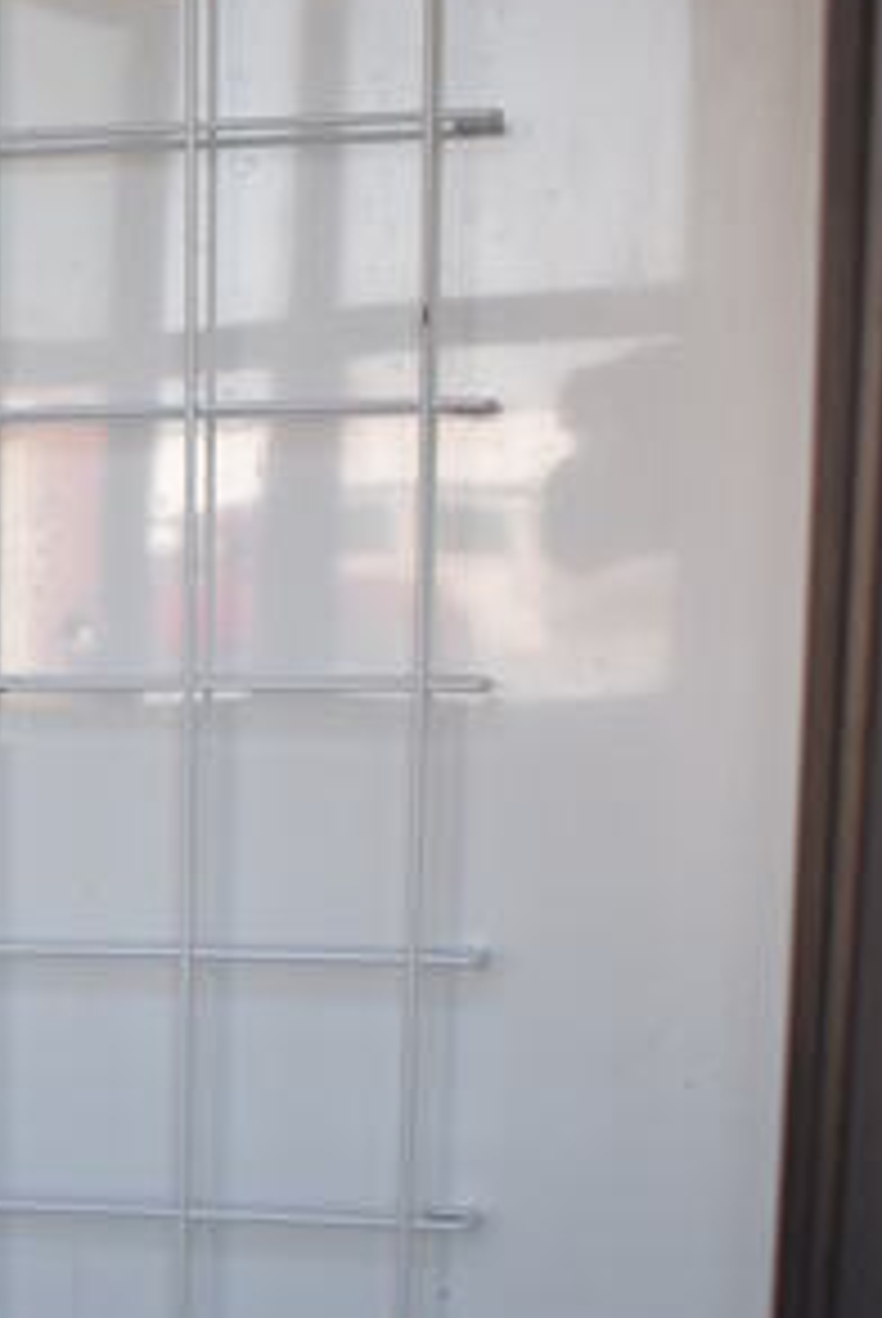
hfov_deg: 15.2
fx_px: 3079
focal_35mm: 84
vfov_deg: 23.3
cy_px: 1271
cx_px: -392
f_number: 3.5
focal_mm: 18
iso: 560
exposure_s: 1/250
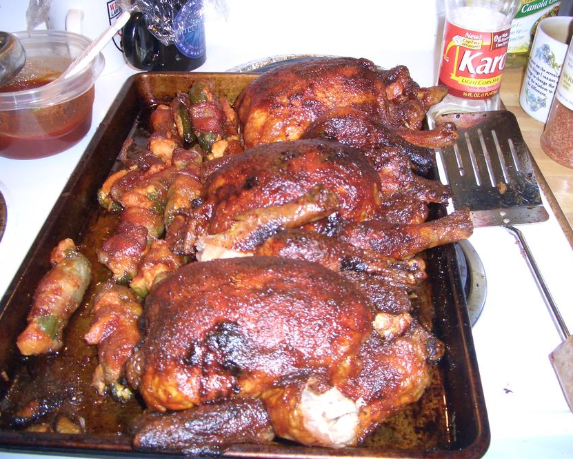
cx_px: 309
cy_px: 232
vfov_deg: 40.1
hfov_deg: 49.0
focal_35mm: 37
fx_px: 628
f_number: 2.6
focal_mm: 5.8
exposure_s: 1/60
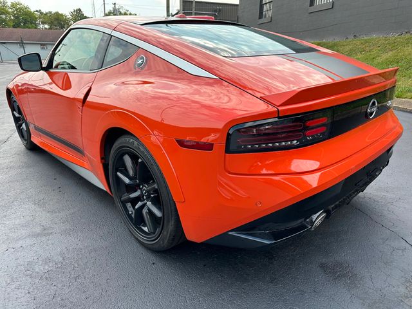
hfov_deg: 71.6
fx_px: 286
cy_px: 154
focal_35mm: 24
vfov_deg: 56.8
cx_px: 206
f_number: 1.78
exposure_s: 1/1040
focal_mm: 6.86
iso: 80
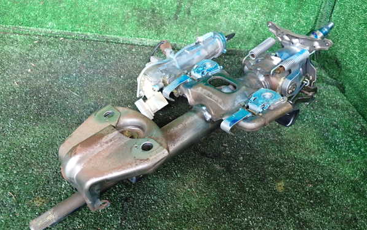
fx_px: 320
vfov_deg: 39.5
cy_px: 109
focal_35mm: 32
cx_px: 184
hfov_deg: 59.6
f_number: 2.3
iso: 400
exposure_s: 1/30
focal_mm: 5.4
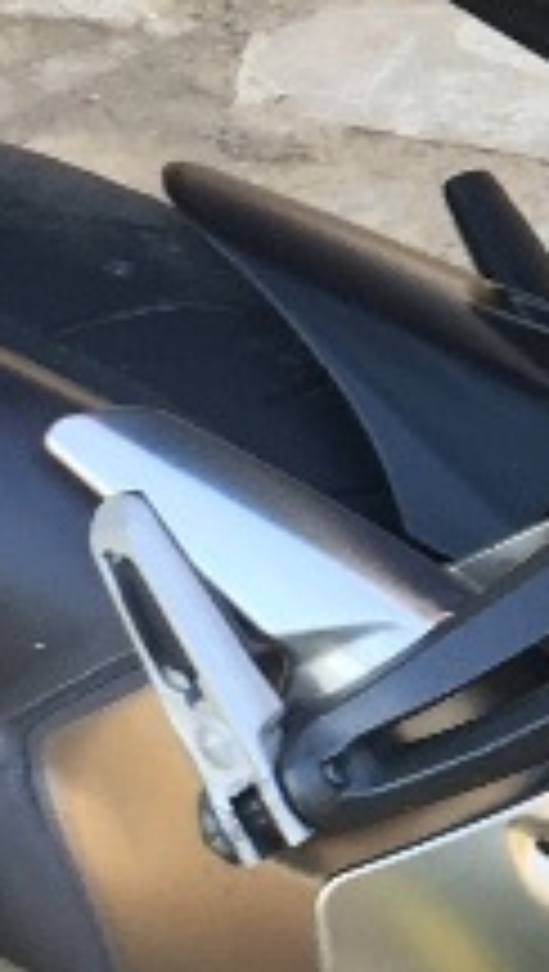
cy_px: 396
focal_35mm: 187
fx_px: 4824
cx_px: 1742
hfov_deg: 6.0
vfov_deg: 11.5
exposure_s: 1/50
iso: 25
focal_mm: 4.15
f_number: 2.2
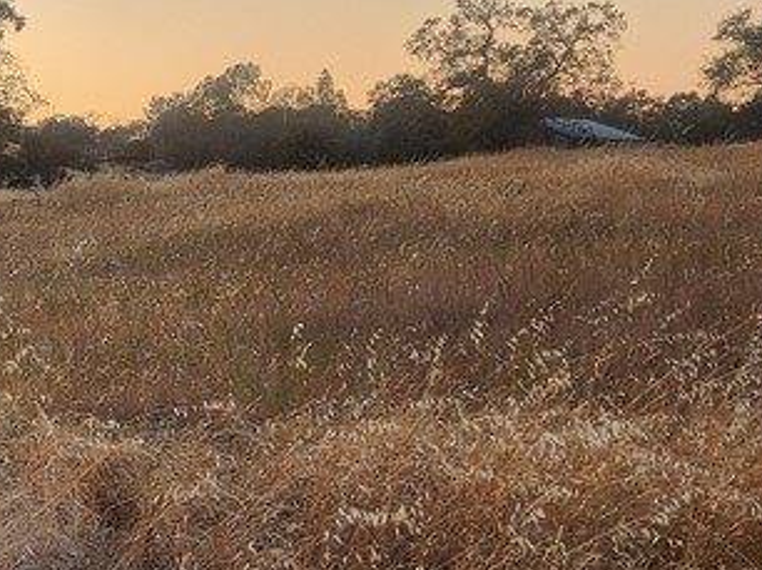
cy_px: 271
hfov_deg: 23.7
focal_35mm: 77
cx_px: -77
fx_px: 1694
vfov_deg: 19.1
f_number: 1.8
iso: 12
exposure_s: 1/291
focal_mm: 6.4
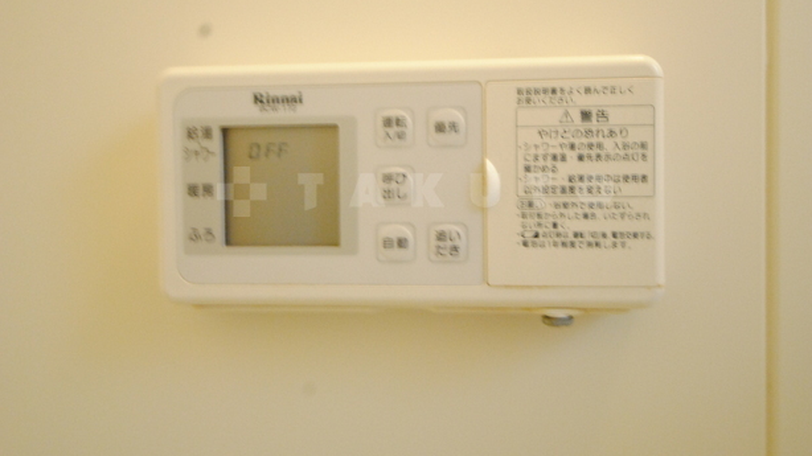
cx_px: 415
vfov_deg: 49.3
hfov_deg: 78.7
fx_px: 495
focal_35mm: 23
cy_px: 192
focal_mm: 14
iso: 1600
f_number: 5.3
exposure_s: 1/10
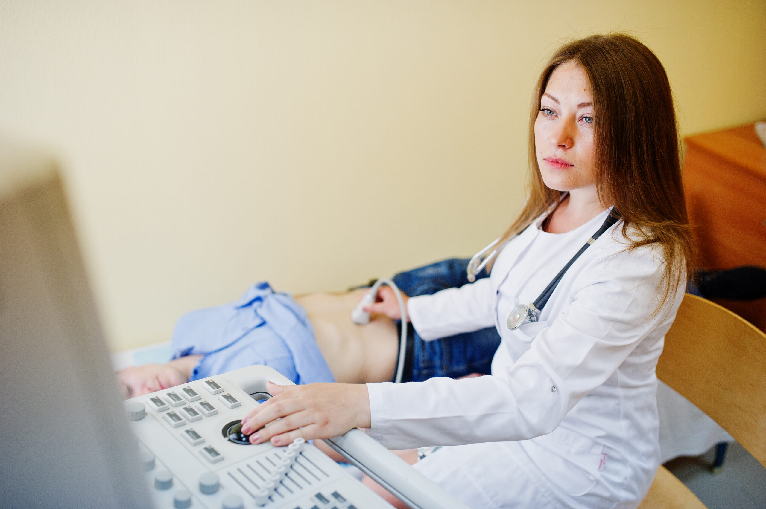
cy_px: 254
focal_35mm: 35
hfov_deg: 54.5
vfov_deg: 37.8
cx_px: 383
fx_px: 744
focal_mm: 35
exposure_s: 1/640
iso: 500
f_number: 2
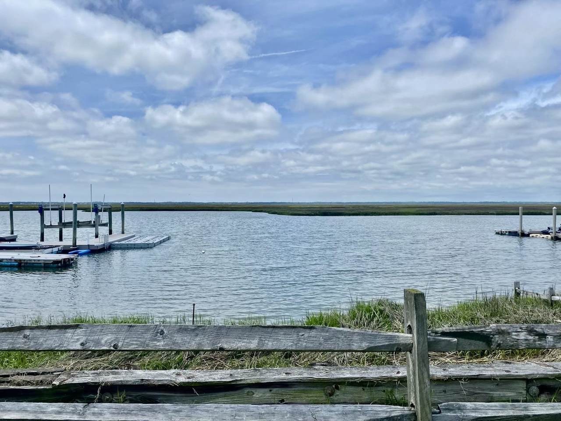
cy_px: 210
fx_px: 421
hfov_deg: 67.3
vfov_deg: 53.1
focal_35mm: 26
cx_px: 280
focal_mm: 4.25
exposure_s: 1/5747
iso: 32
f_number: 1.8
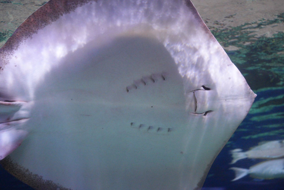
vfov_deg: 15.2
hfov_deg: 22.6
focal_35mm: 90
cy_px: 95
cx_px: 142
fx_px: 710
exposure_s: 1/400
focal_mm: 90
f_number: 2.8
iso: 8000
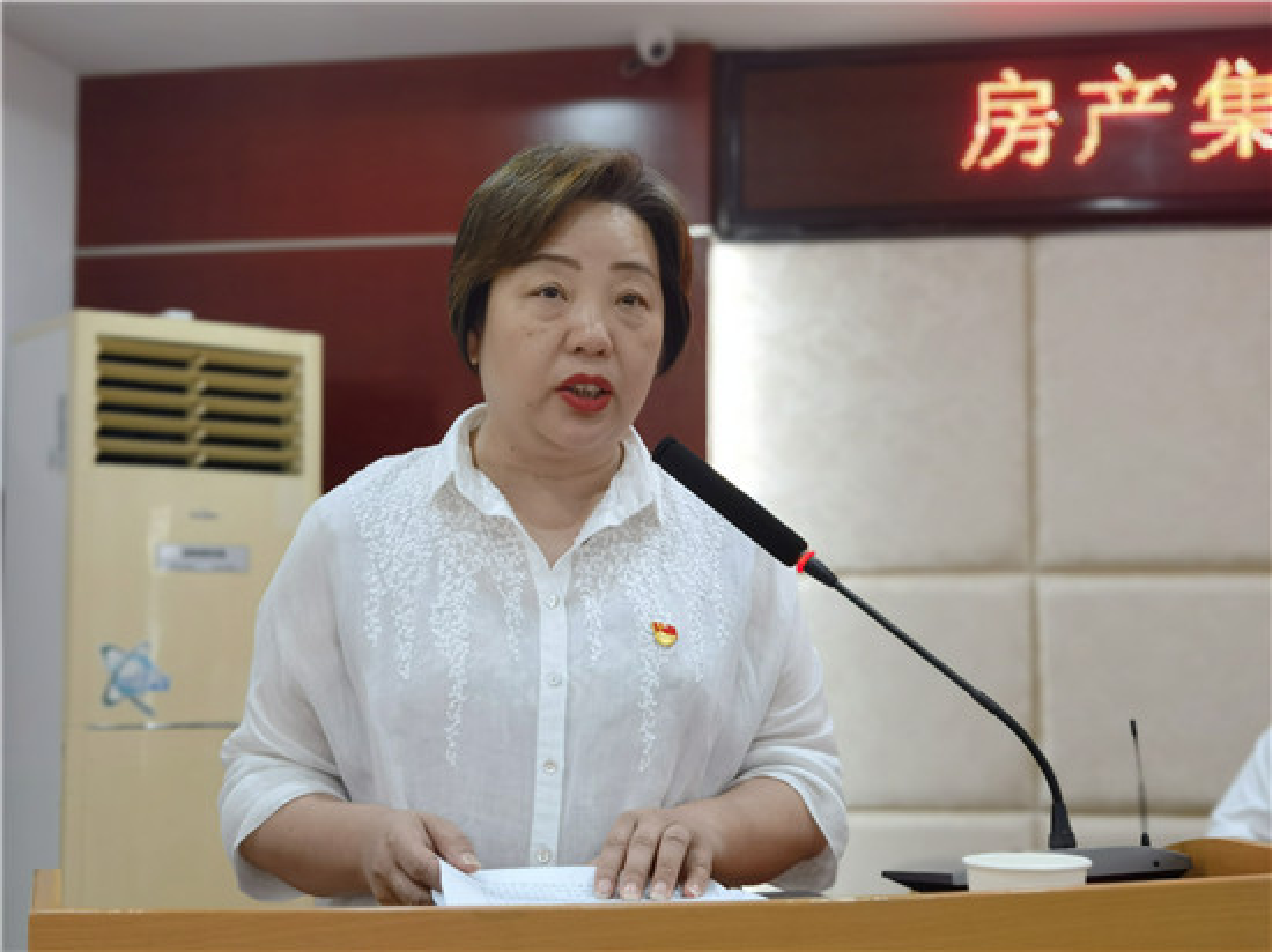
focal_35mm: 54
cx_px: 636
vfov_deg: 27.0
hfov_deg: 35.6
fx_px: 1983
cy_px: 476
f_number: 4.5
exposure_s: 1/100
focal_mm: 6.67
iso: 160
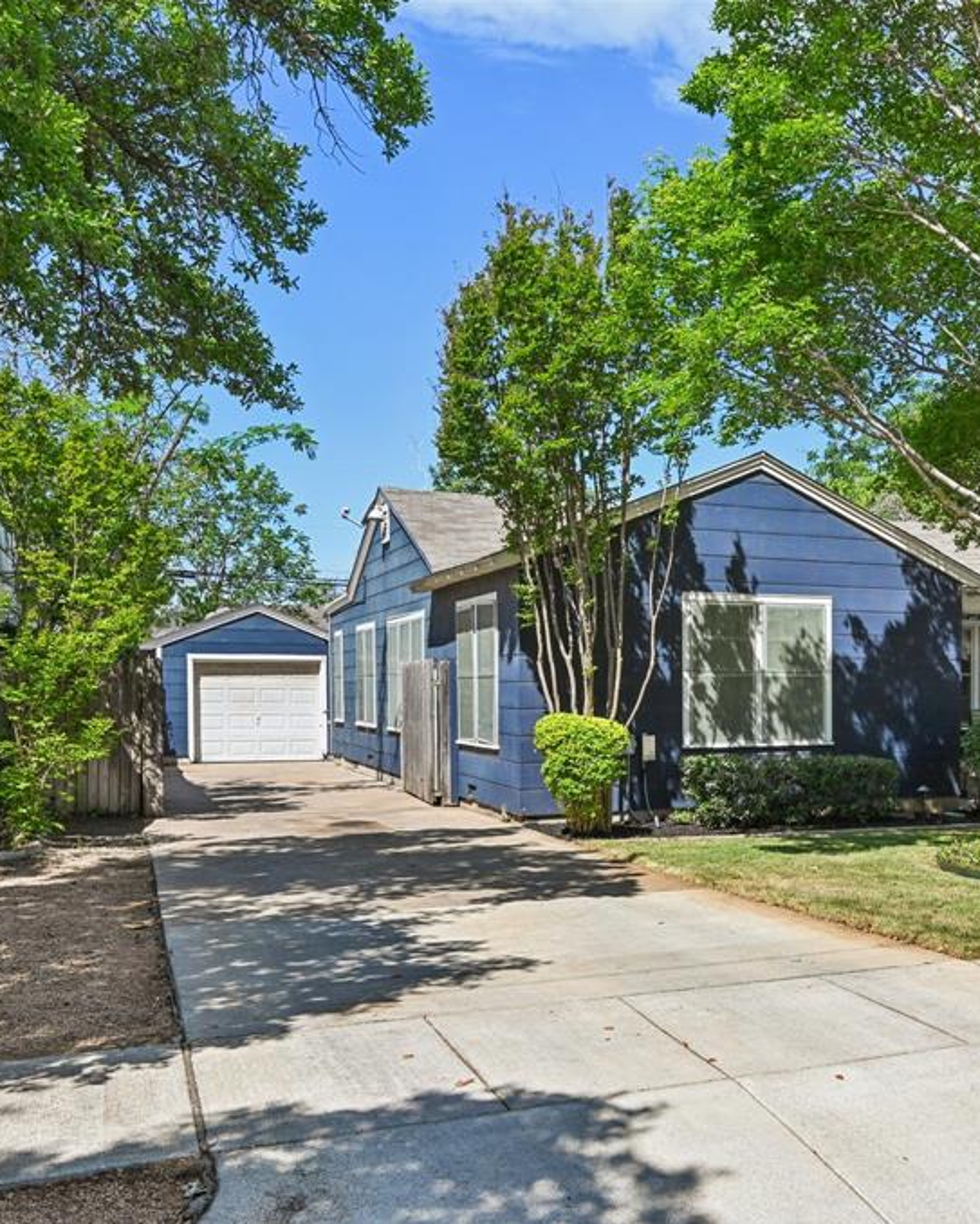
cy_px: 614
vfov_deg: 52.8
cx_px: 796
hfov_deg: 41.4
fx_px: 1232
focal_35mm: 34
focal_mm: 24
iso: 400
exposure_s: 1/800
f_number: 8
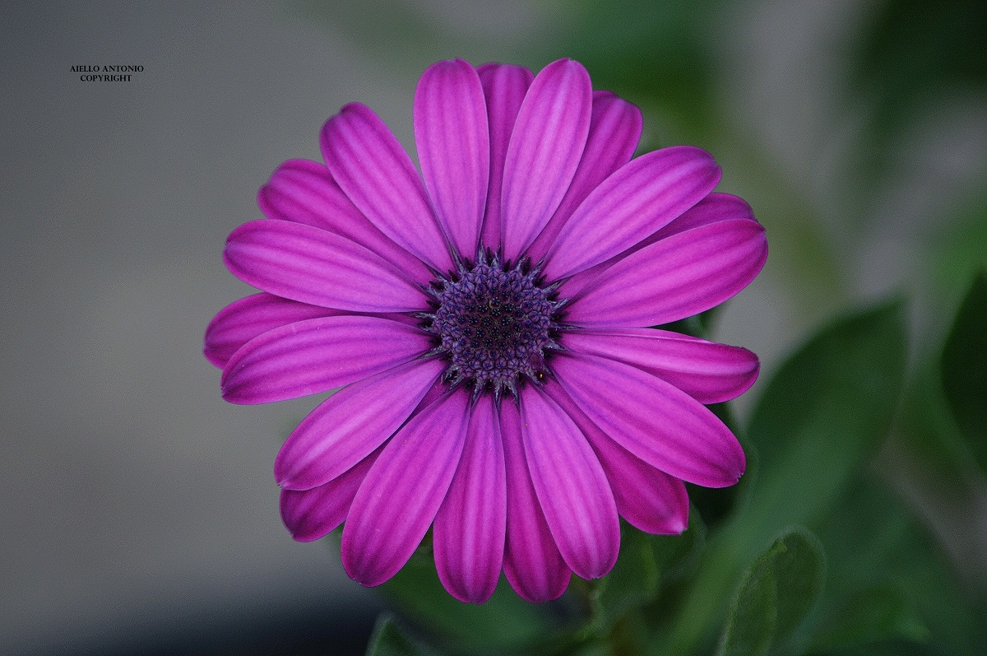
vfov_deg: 3.0
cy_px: 328
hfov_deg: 4.6
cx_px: 494
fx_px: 12322
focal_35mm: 450
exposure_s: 1/200
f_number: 5.6
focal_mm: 300
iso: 400
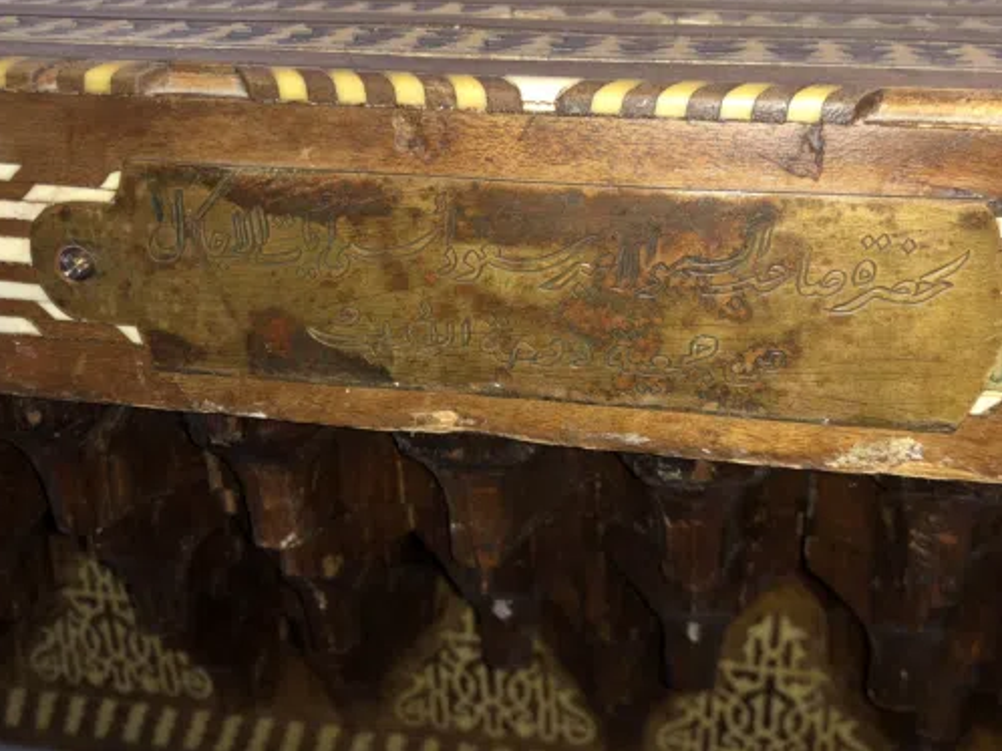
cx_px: 537
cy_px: 286
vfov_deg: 39.4
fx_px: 1042
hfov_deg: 51.3
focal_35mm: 36
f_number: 1.8
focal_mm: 4
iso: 20
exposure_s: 1/4
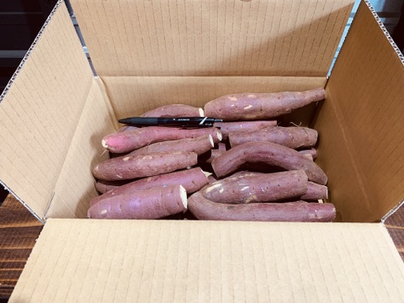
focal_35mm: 26
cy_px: 152
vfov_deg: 53.1
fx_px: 303
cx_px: 202
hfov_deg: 67.3
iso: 80
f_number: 1.8
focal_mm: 4.25
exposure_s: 1/50
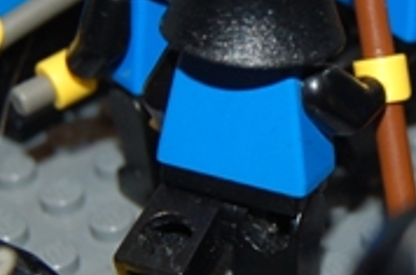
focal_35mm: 155
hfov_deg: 13.1
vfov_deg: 8.8
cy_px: 58
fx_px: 1791
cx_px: 402
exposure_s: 1/60
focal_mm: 23
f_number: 3.8
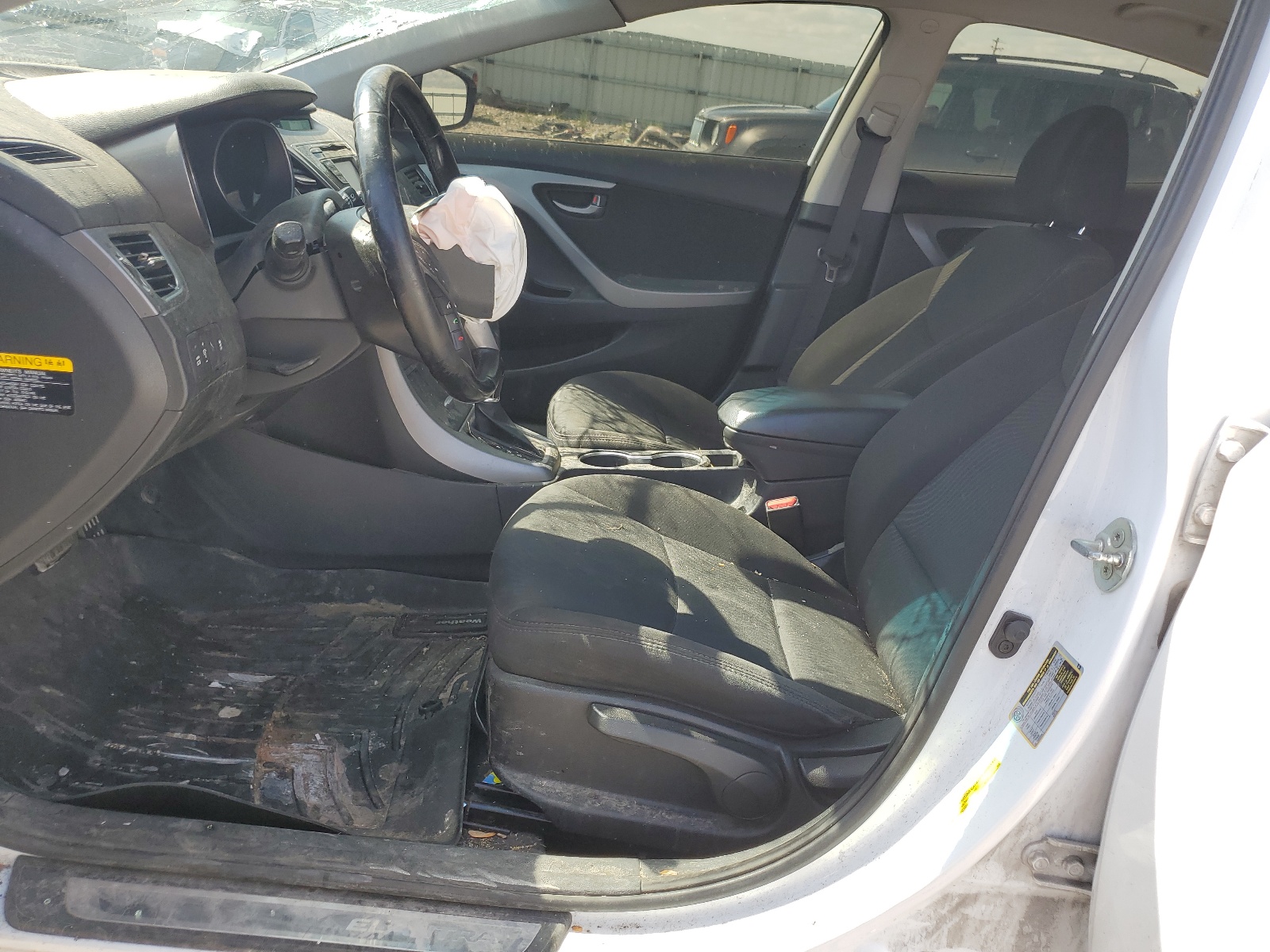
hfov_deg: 67.3
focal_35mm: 26
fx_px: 954
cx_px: 635
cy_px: 476
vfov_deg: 53.1
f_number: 1.5
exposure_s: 1/625
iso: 50
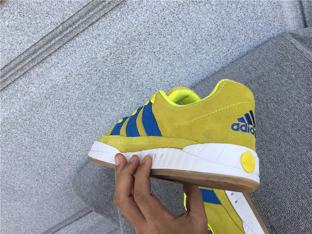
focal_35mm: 31
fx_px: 279
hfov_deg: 58.4
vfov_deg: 45.4
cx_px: 156
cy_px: 117
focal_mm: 3.3
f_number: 2.4
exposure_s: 1/418
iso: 25
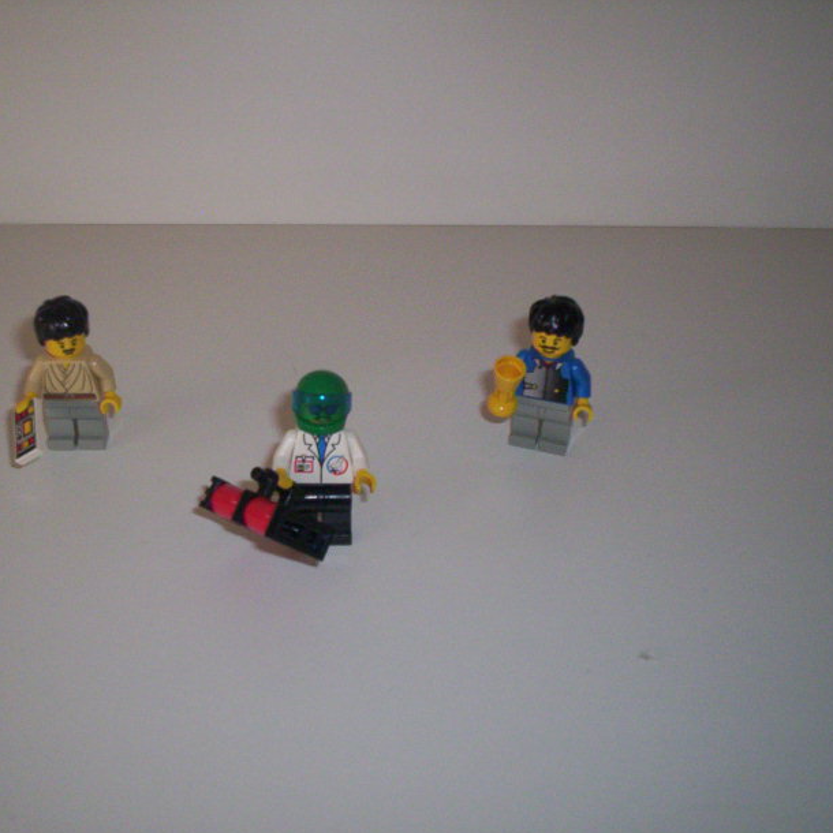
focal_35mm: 45
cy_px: 419
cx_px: 315
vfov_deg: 37.6
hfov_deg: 37.3
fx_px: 1225
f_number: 4.5
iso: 140
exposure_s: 1/60
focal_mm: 4.99
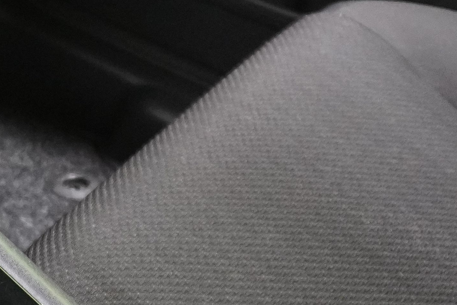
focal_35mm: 101
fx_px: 1282
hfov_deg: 18.5
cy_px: -140
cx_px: -168
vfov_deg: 12.9
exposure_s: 1/30
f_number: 3.5
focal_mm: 16
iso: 3200
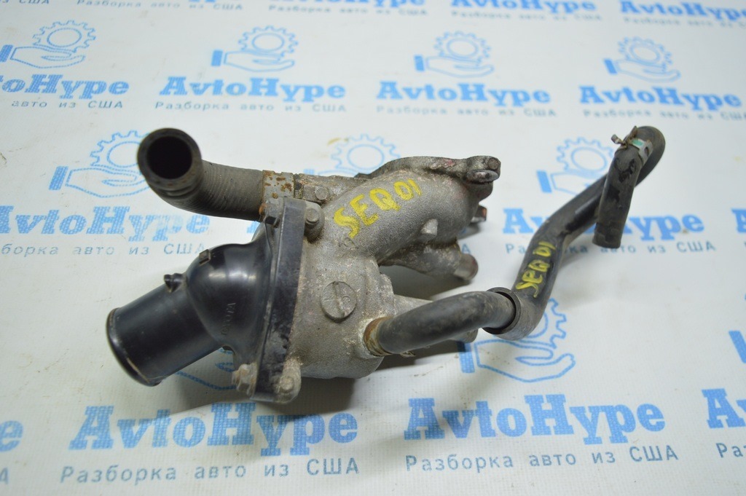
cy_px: 248
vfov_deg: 41.6
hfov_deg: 59.5
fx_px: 652
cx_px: 373
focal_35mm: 32
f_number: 3.8
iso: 400
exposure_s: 1/60
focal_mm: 21
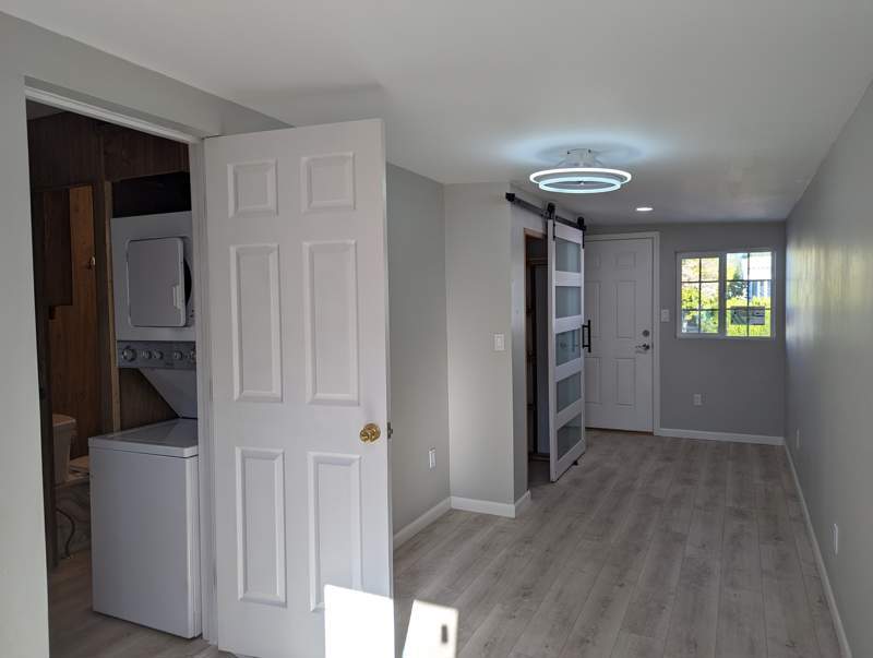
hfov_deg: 71.5
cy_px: 329
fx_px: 606
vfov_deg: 57.0
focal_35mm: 24
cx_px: 436
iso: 39
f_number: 1.85
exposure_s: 1/151
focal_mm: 6.81
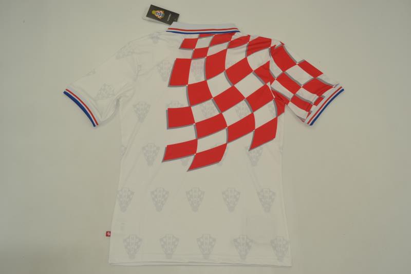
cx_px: 206
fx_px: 377
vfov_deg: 40.0
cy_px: 137
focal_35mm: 33
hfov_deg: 57.2
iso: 200
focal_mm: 22
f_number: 6.3
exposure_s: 1/200
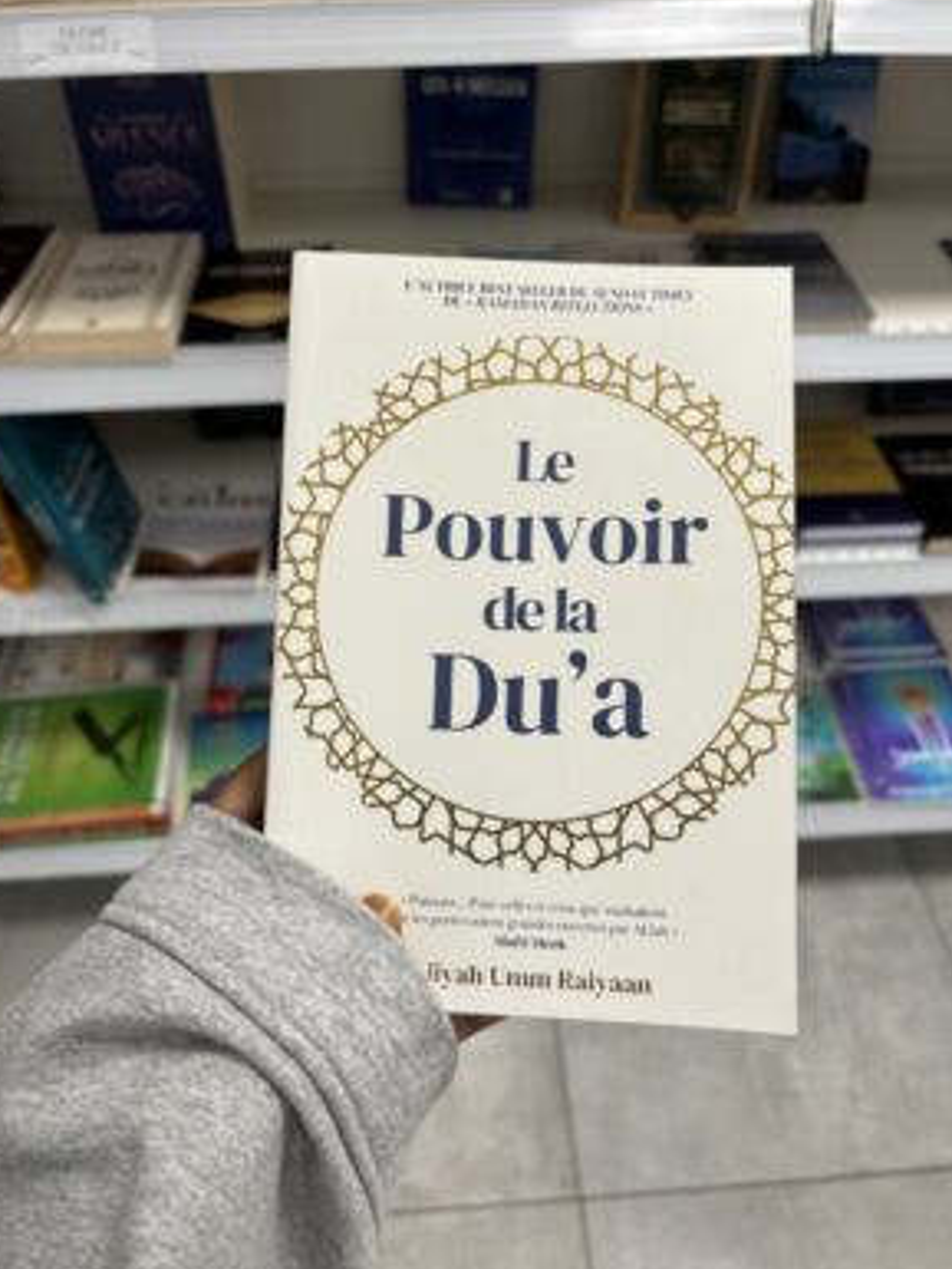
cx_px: 471
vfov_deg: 65.3
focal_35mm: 27
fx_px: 990
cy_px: 633
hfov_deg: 51.4
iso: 100
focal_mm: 5.96
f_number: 1.6
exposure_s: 1/100
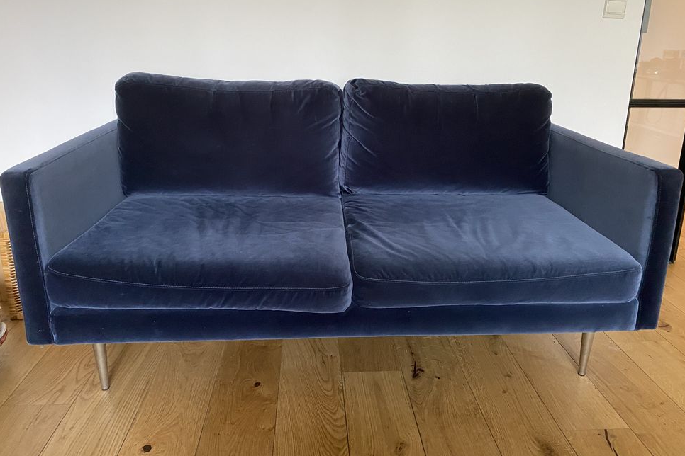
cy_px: 203
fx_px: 533
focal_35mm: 28
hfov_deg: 65.5
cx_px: 352
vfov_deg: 46.3
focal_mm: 4.25
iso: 400
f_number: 1.8
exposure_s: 1/50
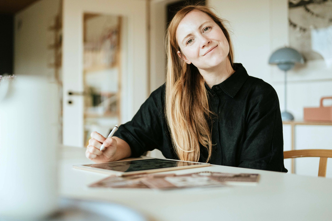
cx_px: 164
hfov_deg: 44.5
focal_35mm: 44
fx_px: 406
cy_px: 111
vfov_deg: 30.5
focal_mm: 35
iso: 2500
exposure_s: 1/10000
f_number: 1.4
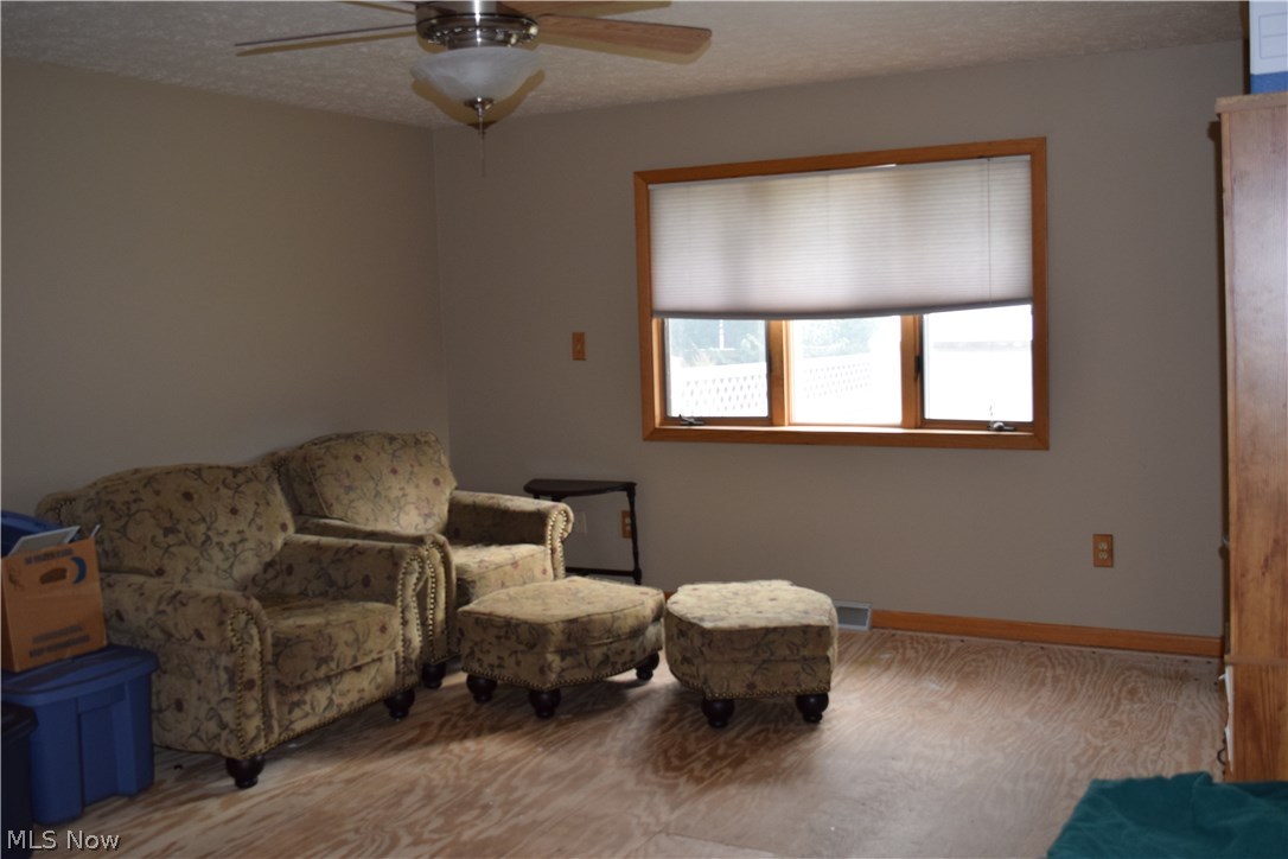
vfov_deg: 36.9
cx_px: 644
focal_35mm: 36
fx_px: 1288
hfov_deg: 53.1
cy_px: 430
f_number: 5
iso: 800
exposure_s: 1/100
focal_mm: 24
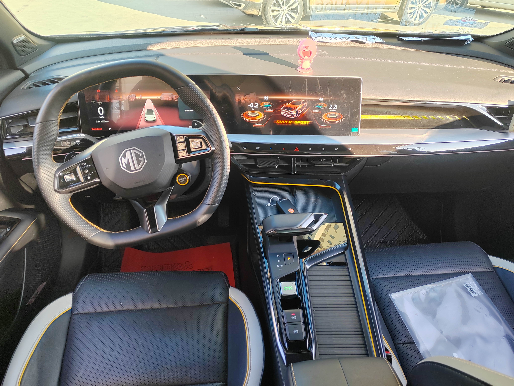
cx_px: 257
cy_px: 193
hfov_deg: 65.3
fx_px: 401
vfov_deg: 51.4
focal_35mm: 27
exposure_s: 1/100
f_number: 1.9
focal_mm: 5.52
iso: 125
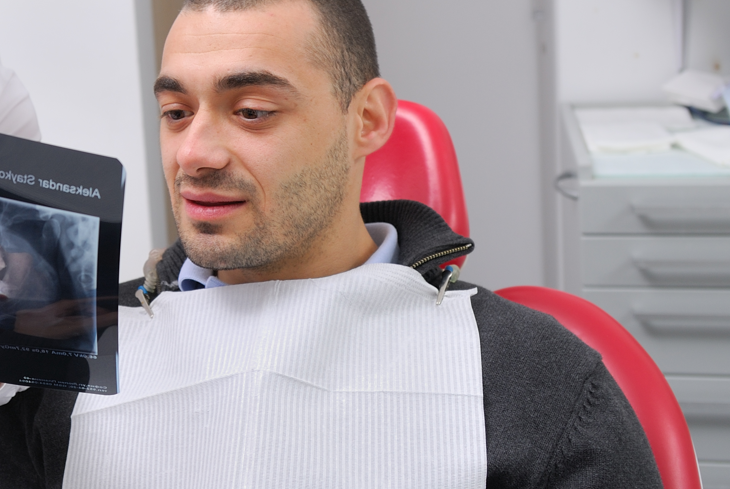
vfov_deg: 18.9
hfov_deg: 27.5
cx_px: 91
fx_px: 1441
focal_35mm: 71
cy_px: 48
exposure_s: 1/100
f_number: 3.5
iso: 100
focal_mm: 24
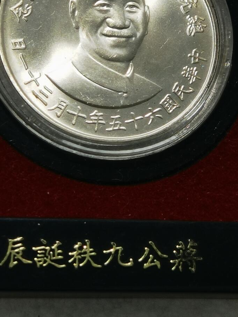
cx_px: 102
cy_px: 40
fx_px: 1128
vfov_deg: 15.9
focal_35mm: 123
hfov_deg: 12.0
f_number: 1.9
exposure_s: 1/100
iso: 50
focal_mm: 6.67
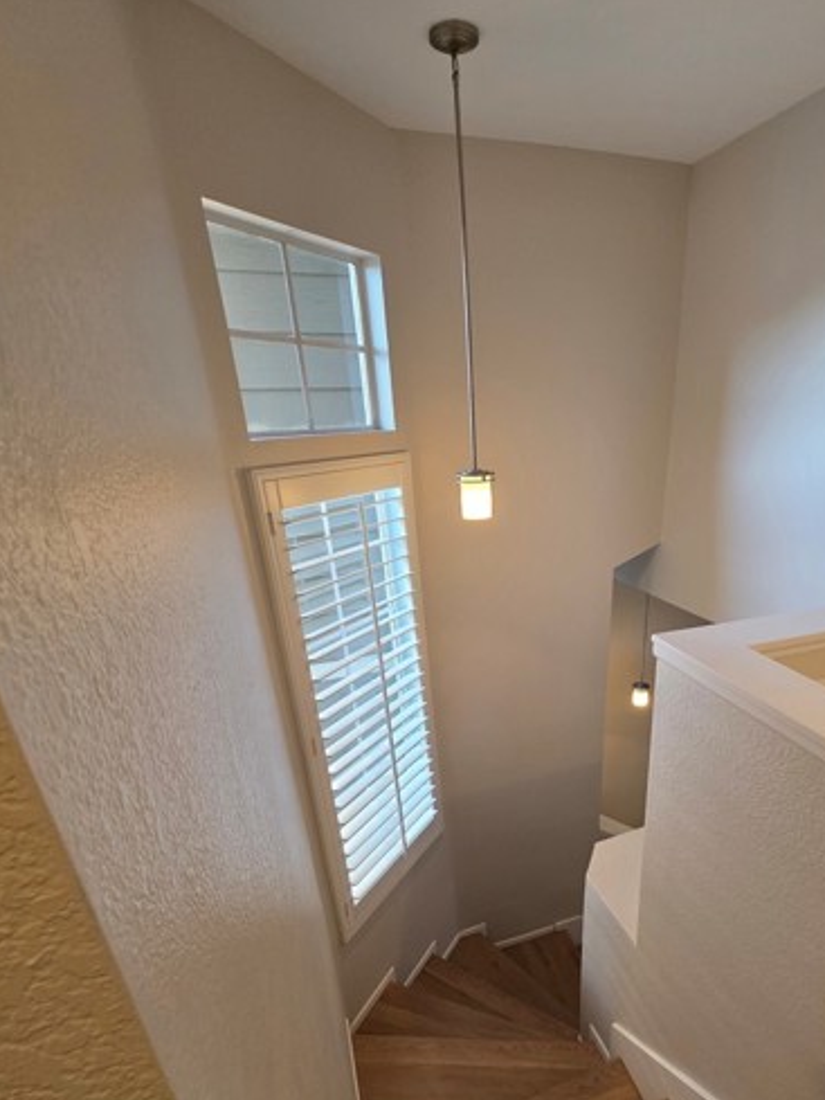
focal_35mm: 17
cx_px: 517
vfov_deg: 89.6
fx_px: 540
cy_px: 670
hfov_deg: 73.5
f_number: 1.9
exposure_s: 1/120
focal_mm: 2.2
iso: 160
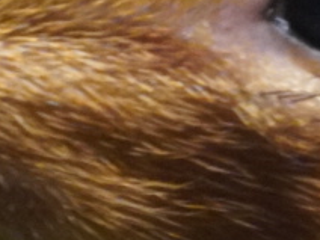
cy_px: 69
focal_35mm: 1102
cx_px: 71
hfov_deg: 1.8
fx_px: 10187
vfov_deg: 1.3
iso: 6400
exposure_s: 1/40
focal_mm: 100
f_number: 5.6
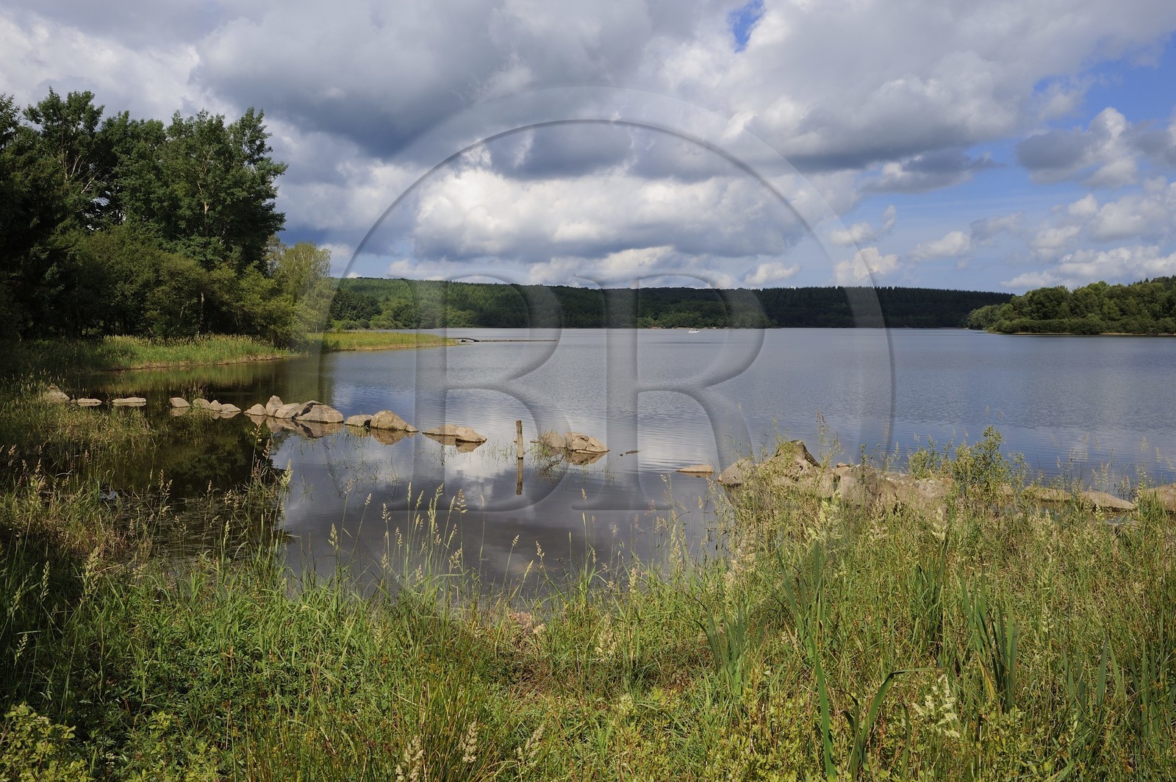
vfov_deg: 42.3
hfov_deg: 60.3
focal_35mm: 31
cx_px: 588
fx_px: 1012
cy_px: 391
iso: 200
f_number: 18
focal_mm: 31
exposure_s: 1/125
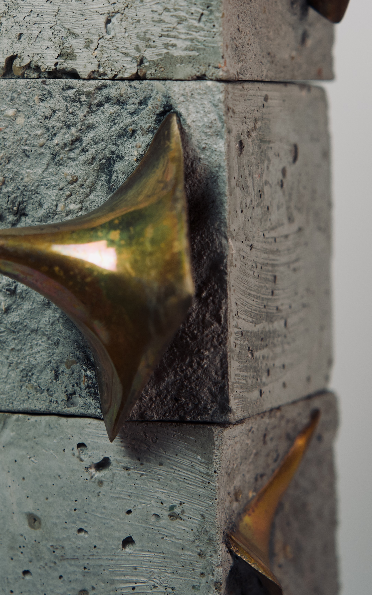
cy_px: 178
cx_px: 127
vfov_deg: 18.9
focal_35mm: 110
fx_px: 1784
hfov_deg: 11.9
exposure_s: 1/250
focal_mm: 75
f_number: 3.5
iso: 400
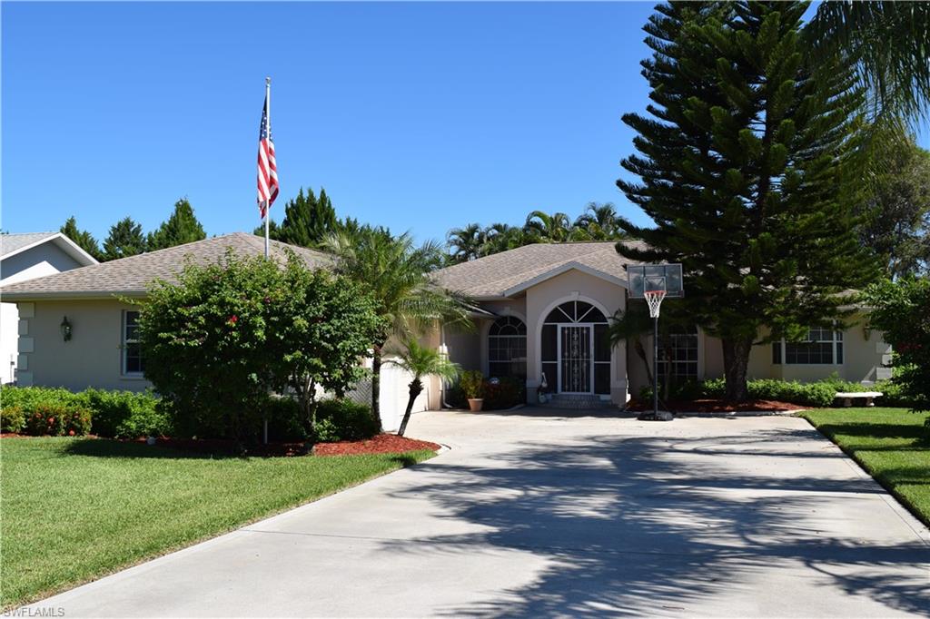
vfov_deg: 36.8
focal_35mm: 36
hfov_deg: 53.1
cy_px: 310
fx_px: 930
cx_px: 465
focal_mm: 24
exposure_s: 1/200
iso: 100
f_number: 10
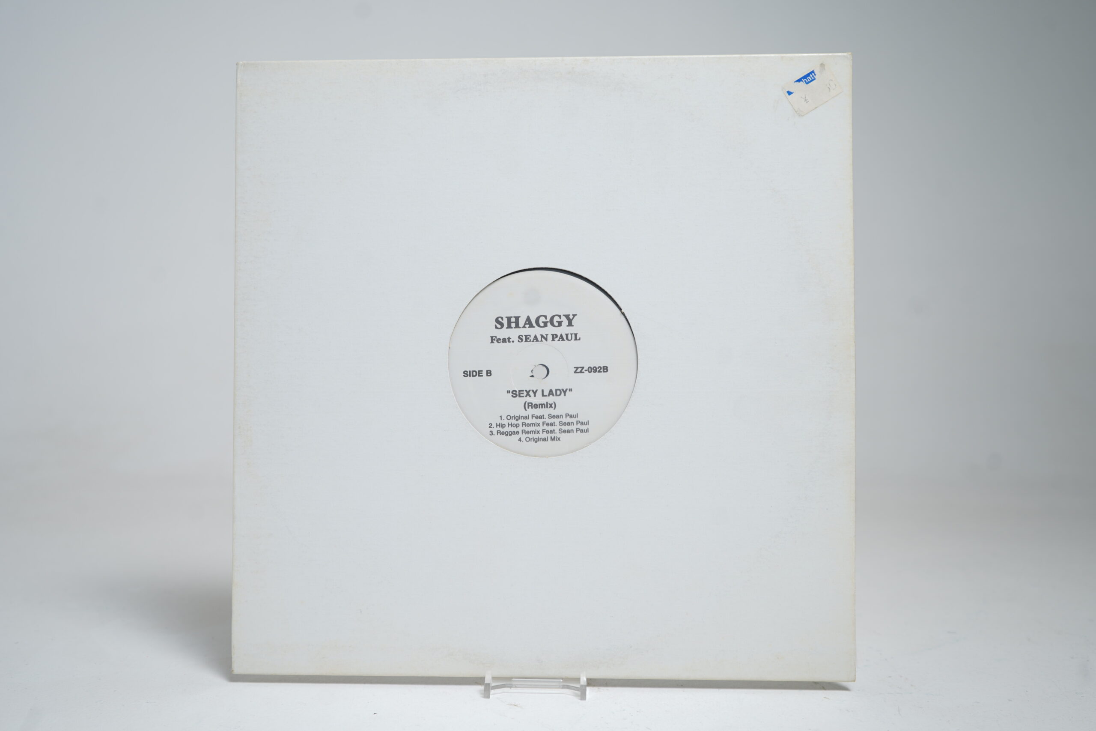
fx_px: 1005
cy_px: 366
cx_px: 548
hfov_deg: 57.2
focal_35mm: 33
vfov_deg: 40.0
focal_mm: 33
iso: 64
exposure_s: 1/8
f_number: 5
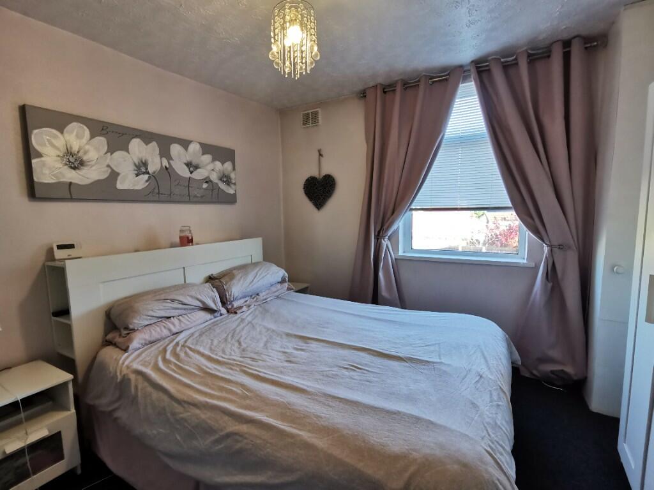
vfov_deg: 74.7
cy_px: 245
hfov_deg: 91.0
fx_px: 321
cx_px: 327
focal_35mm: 17
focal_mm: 2.26
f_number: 2.2
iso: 200
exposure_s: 1/50
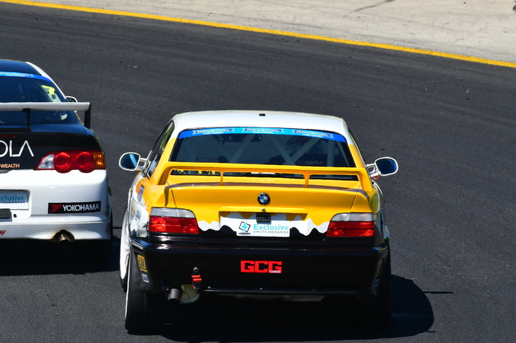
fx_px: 11876
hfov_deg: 2.5
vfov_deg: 1.7
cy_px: 168
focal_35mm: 829
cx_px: 246
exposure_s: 1/640
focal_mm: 500
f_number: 13
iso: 500
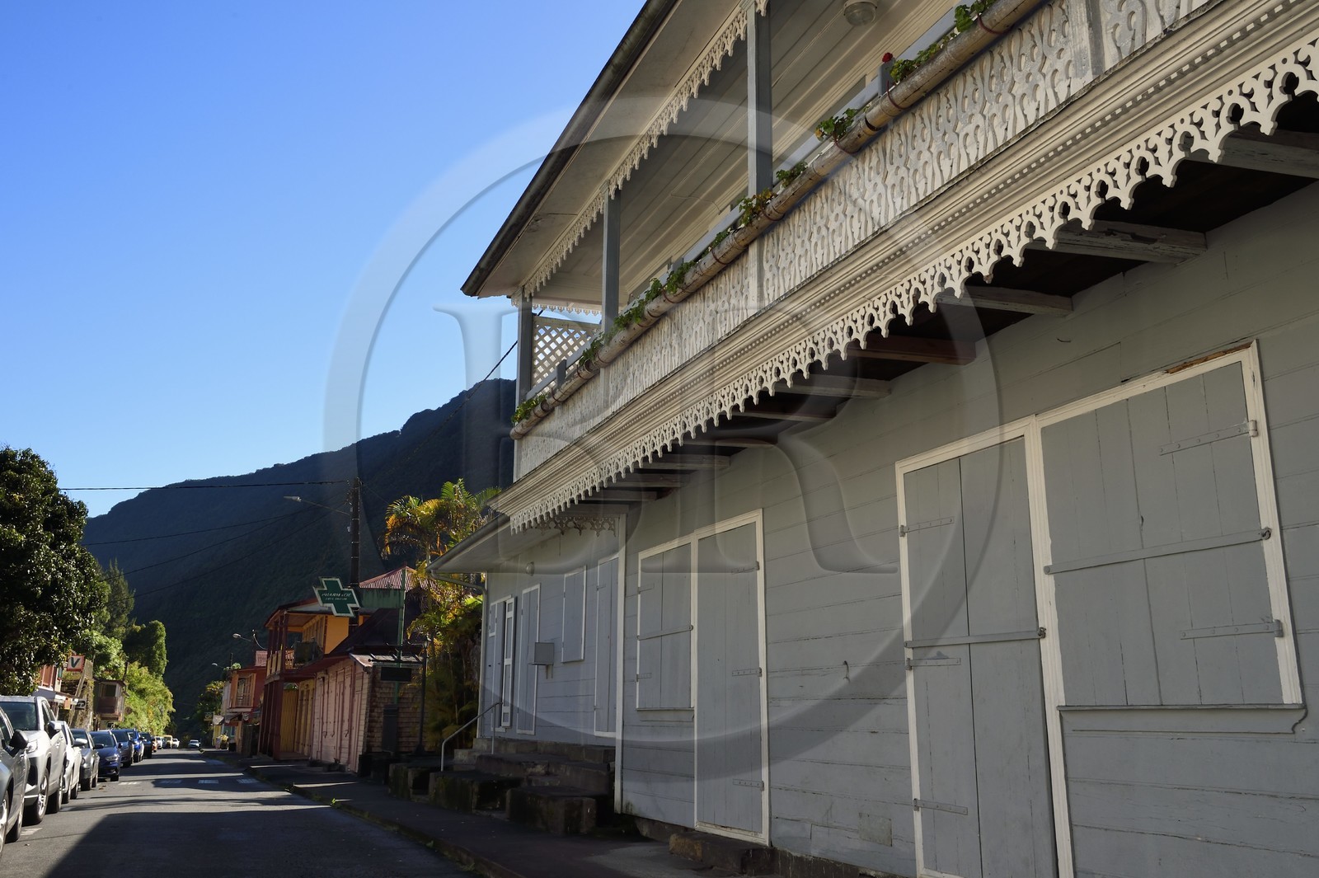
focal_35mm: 34
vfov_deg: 38.8
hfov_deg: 55.8
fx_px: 1245
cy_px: 439
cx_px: 660
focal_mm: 34
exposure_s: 1/160
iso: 200
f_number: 14
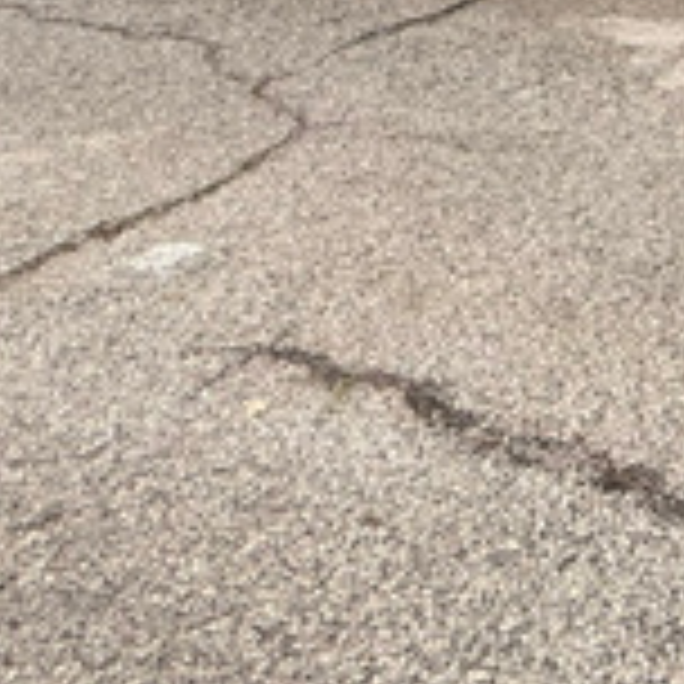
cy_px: -320
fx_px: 1162
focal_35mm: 52
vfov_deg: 25.4
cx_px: 1062
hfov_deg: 24.4
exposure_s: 1/308
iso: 50
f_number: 2.2
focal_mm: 2.22
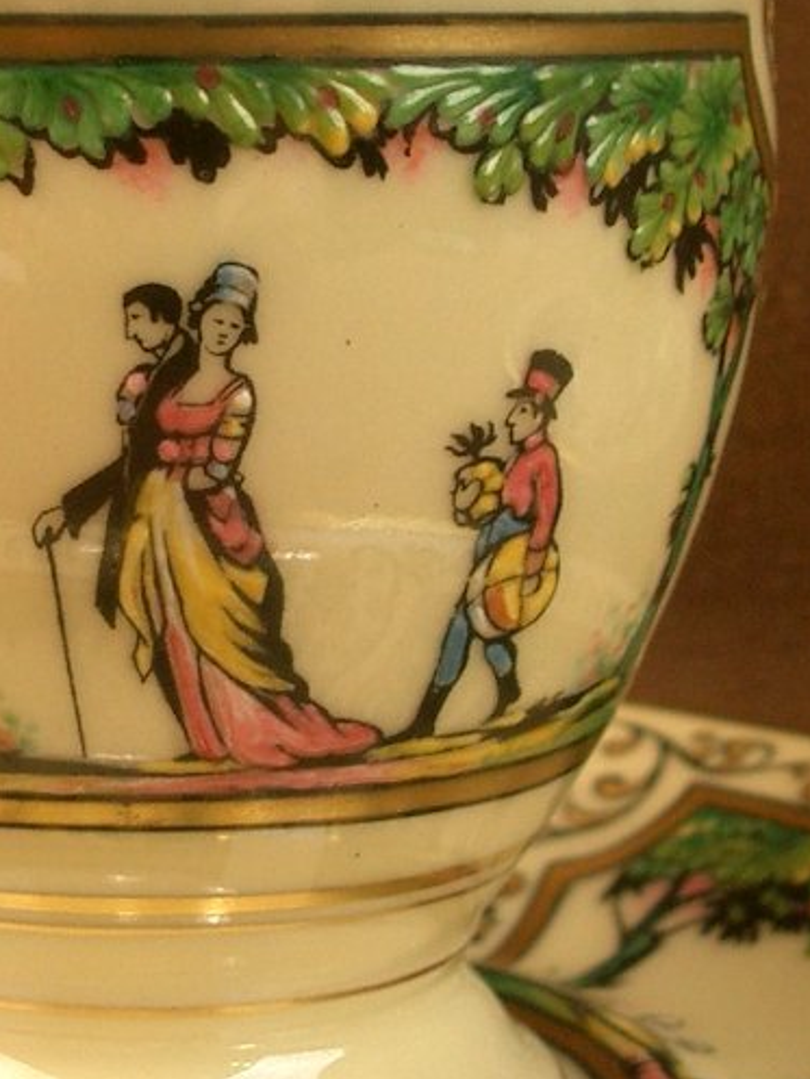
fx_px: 3087
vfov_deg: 19.8
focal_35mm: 99
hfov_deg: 14.9
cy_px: 454
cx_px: 176
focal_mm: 6.8
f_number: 2.8
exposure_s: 1/60
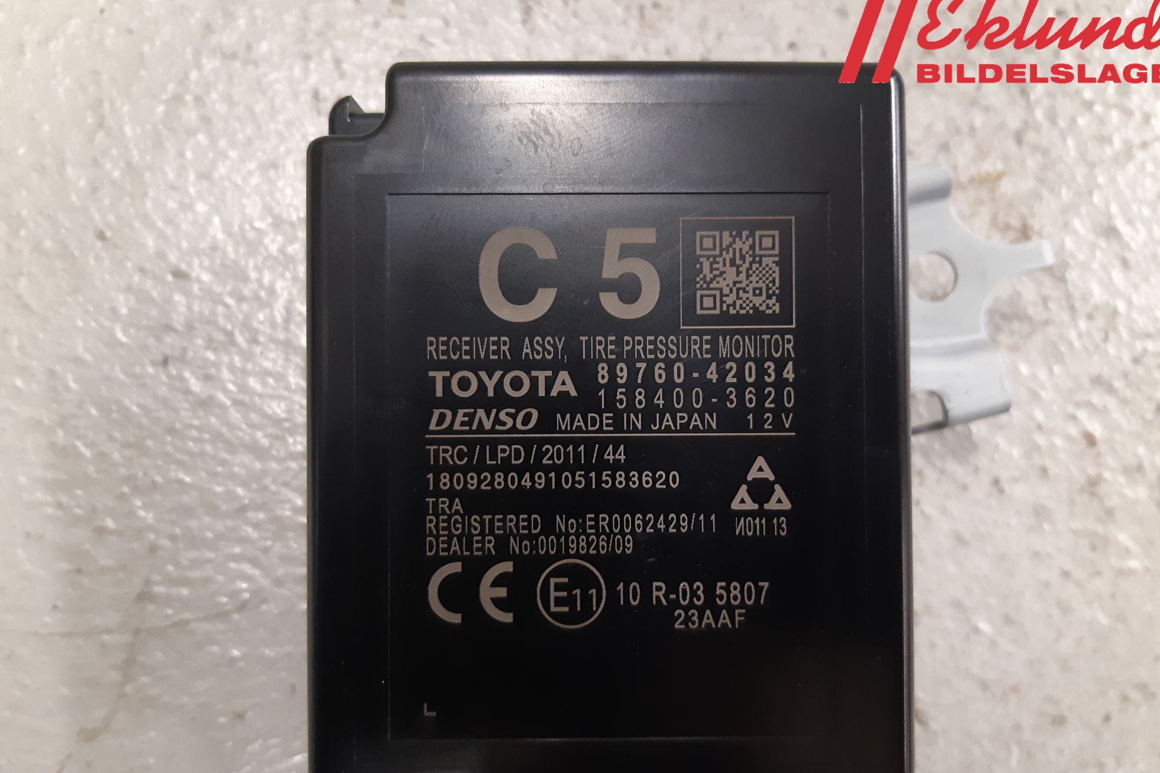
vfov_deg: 46.3
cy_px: 434
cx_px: 598
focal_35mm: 28
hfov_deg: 65.5
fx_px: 902
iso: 250
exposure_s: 1/33
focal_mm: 3.93
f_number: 1.7
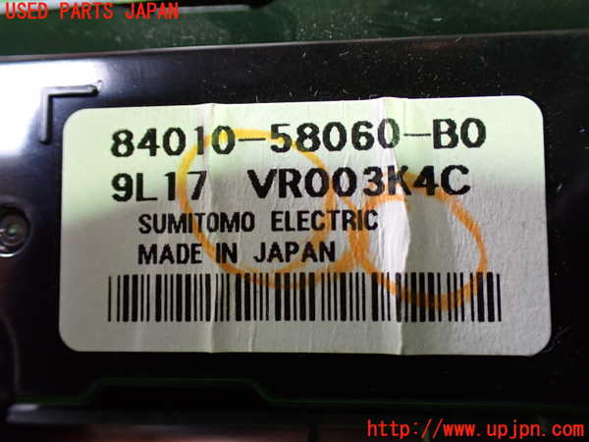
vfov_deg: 44.2
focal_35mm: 32
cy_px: 221
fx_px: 544
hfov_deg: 56.8
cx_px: 294
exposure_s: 1/30
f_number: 2.4
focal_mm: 5.79
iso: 800
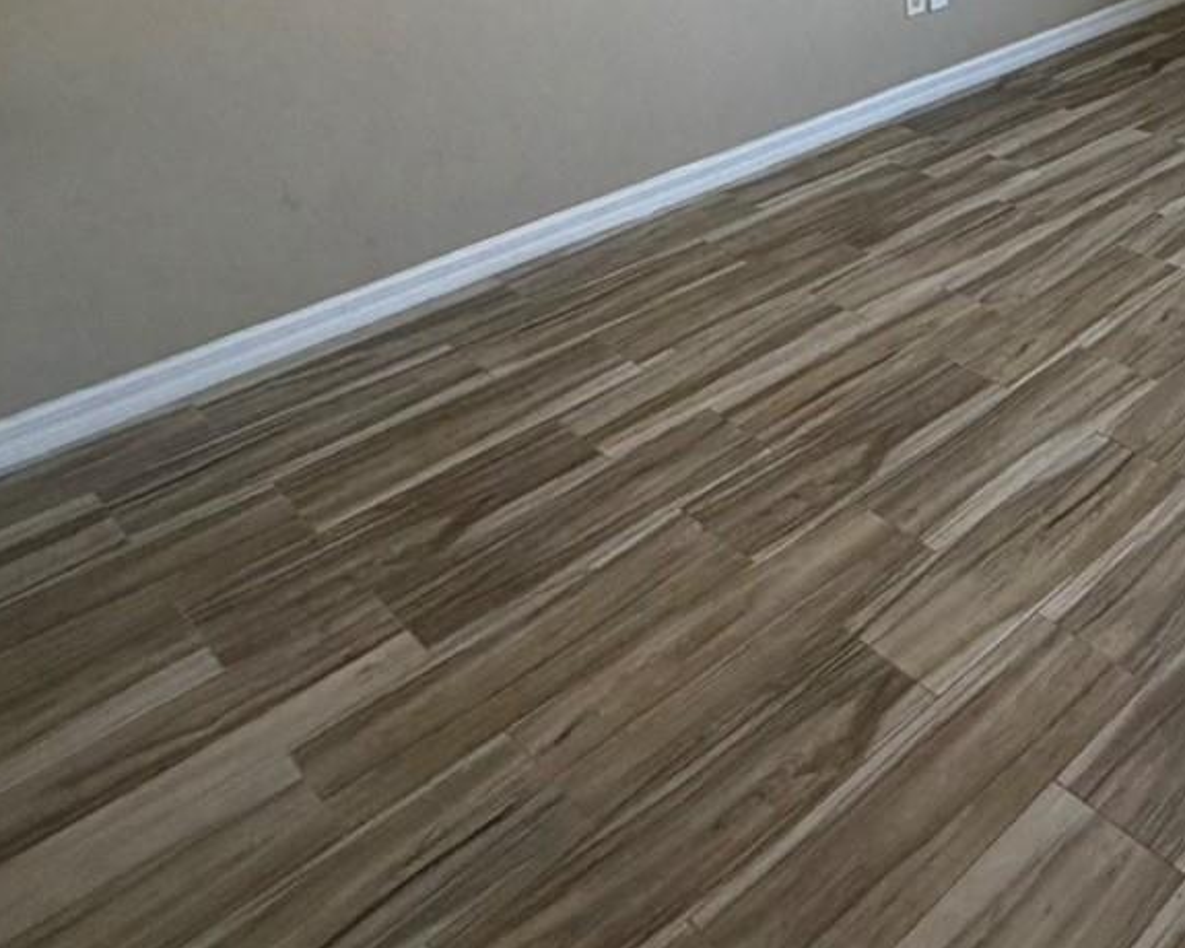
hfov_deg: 43.8
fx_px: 1333
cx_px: 1065
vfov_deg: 31.3
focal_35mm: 38
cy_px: -249
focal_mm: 2.22
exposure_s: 1/60
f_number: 2.2
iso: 160
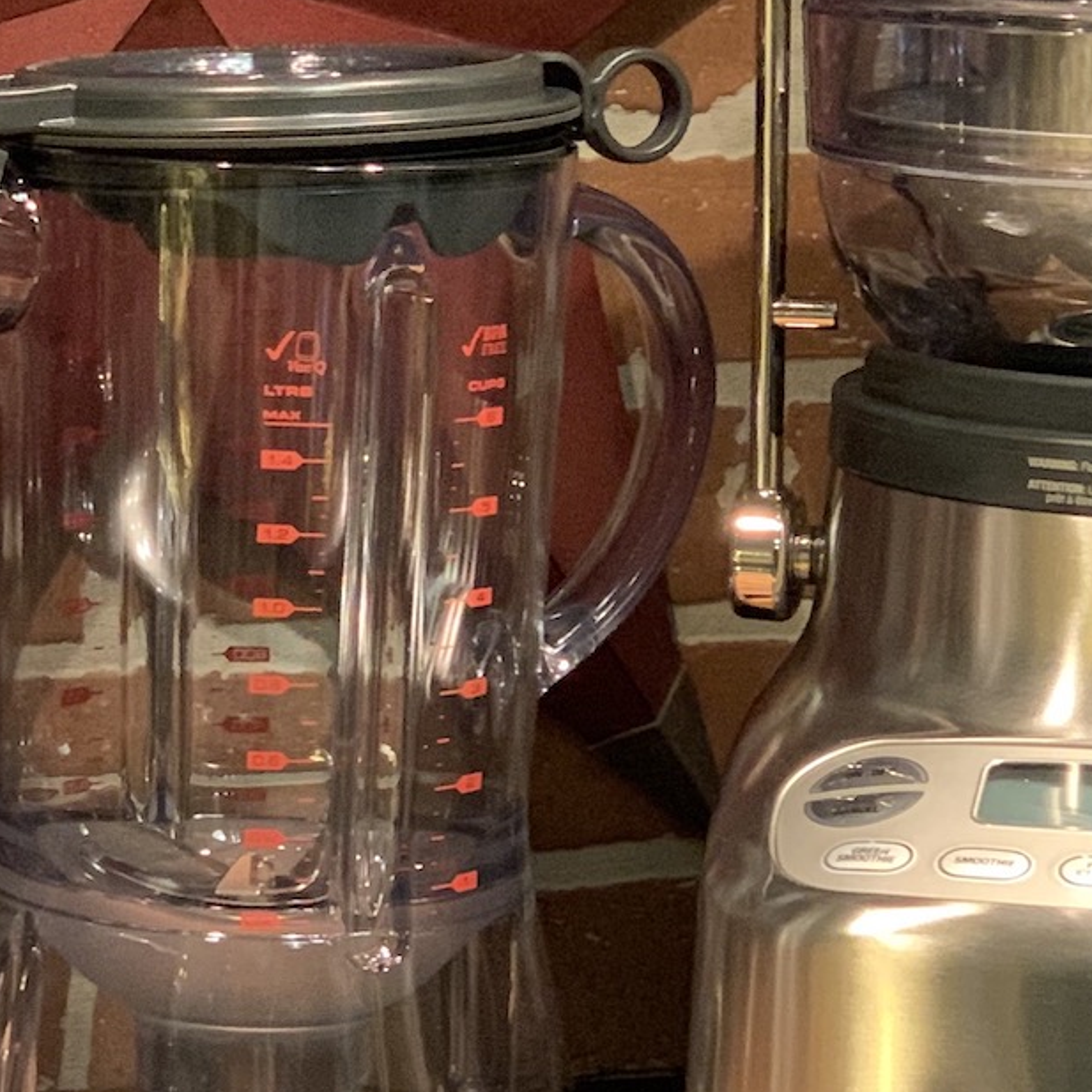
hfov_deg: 11.7
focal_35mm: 149
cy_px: 347
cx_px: 140
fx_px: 5318
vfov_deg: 11.7
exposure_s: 1/40
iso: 500
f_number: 2.4
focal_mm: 6
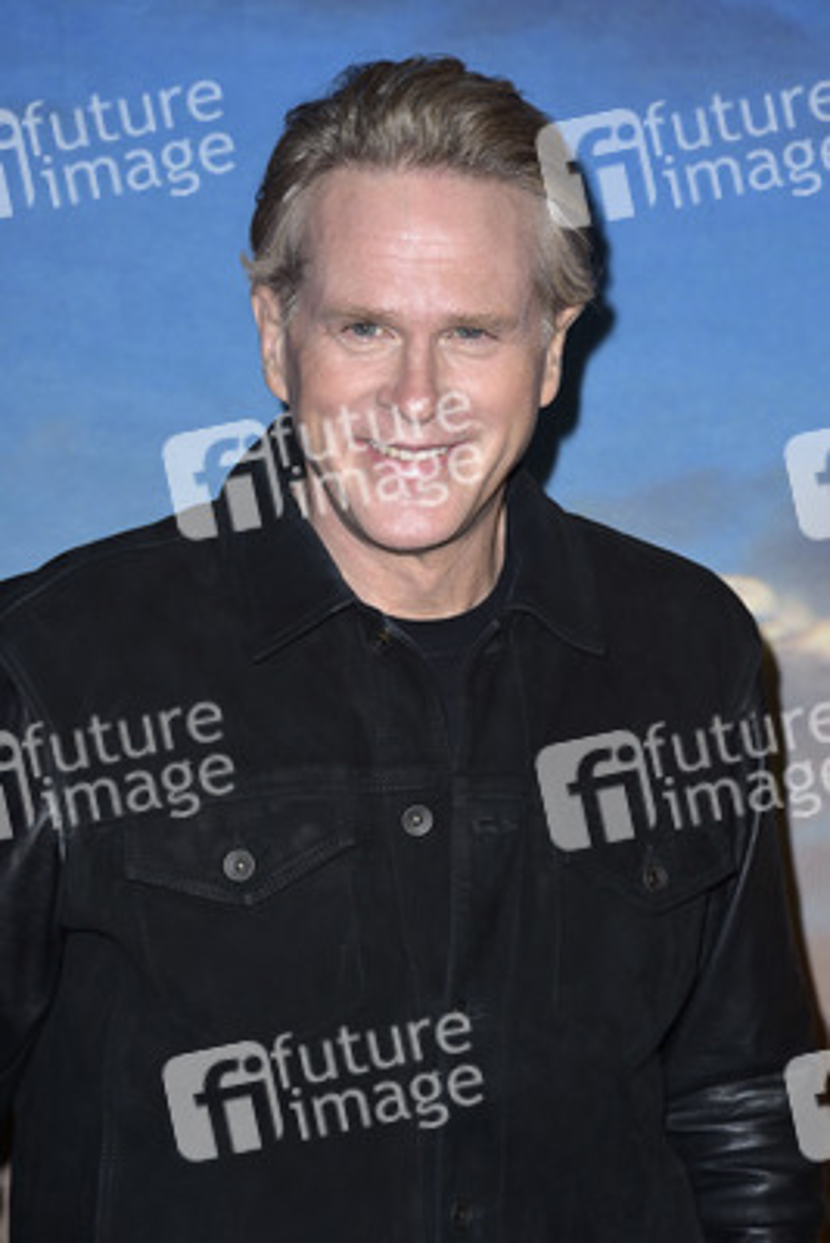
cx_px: 415
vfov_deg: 15.2
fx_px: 4664
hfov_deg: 10.2
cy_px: 622
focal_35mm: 135
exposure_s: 1/250
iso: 320
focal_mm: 135
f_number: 6.3
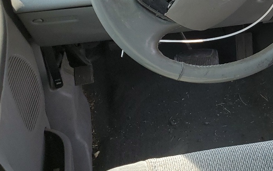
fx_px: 498
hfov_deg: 27.8
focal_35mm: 67
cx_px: 304
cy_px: 56
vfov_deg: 19.4
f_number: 1.5
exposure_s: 1/345
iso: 50
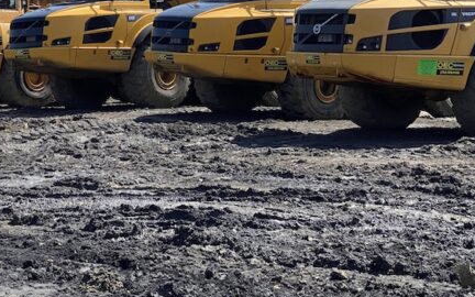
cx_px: 167
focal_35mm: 98
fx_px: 1269
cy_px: 12
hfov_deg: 21.1
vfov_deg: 13.2
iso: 20
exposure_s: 1/2083
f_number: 2
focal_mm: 6
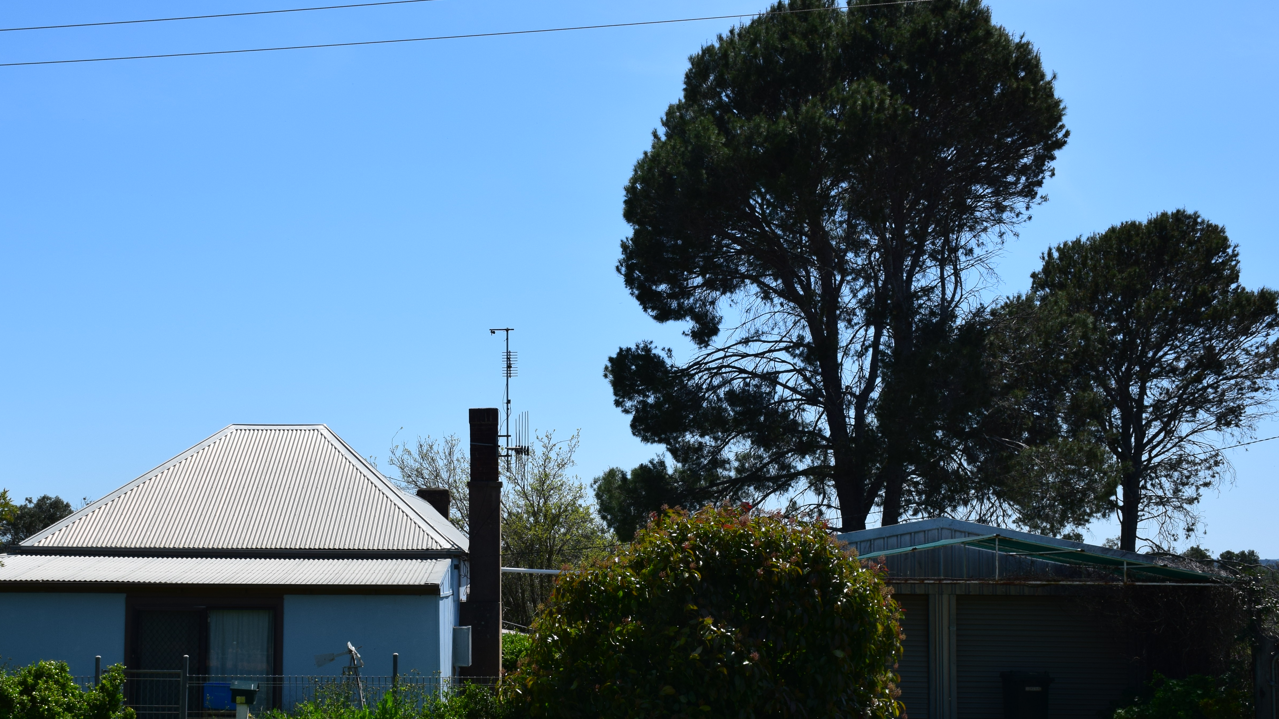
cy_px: 430
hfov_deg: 40.5
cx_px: 536
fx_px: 1730
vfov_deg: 23.5
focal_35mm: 51
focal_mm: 26
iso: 280
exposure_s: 1/500
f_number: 11
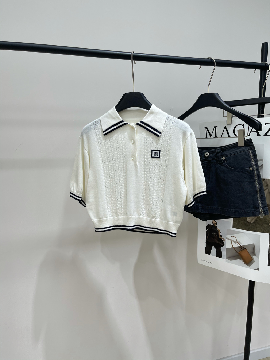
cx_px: 135
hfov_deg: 53.1
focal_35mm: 26
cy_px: 180
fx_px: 270
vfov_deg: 67.3
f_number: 1.6
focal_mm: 5.1
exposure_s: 1/199
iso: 32
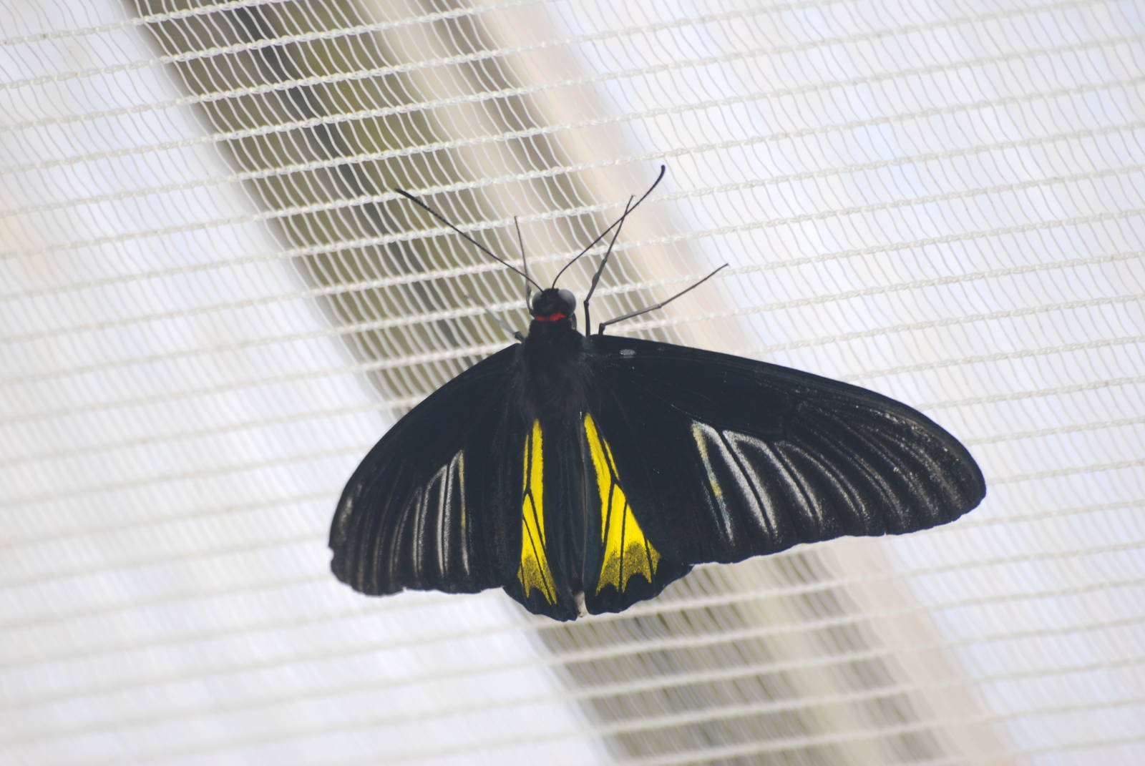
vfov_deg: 3.1
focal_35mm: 450
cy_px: 383
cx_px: 572
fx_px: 14329
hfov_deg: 4.6
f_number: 5.6
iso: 200
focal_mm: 300
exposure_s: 1/100
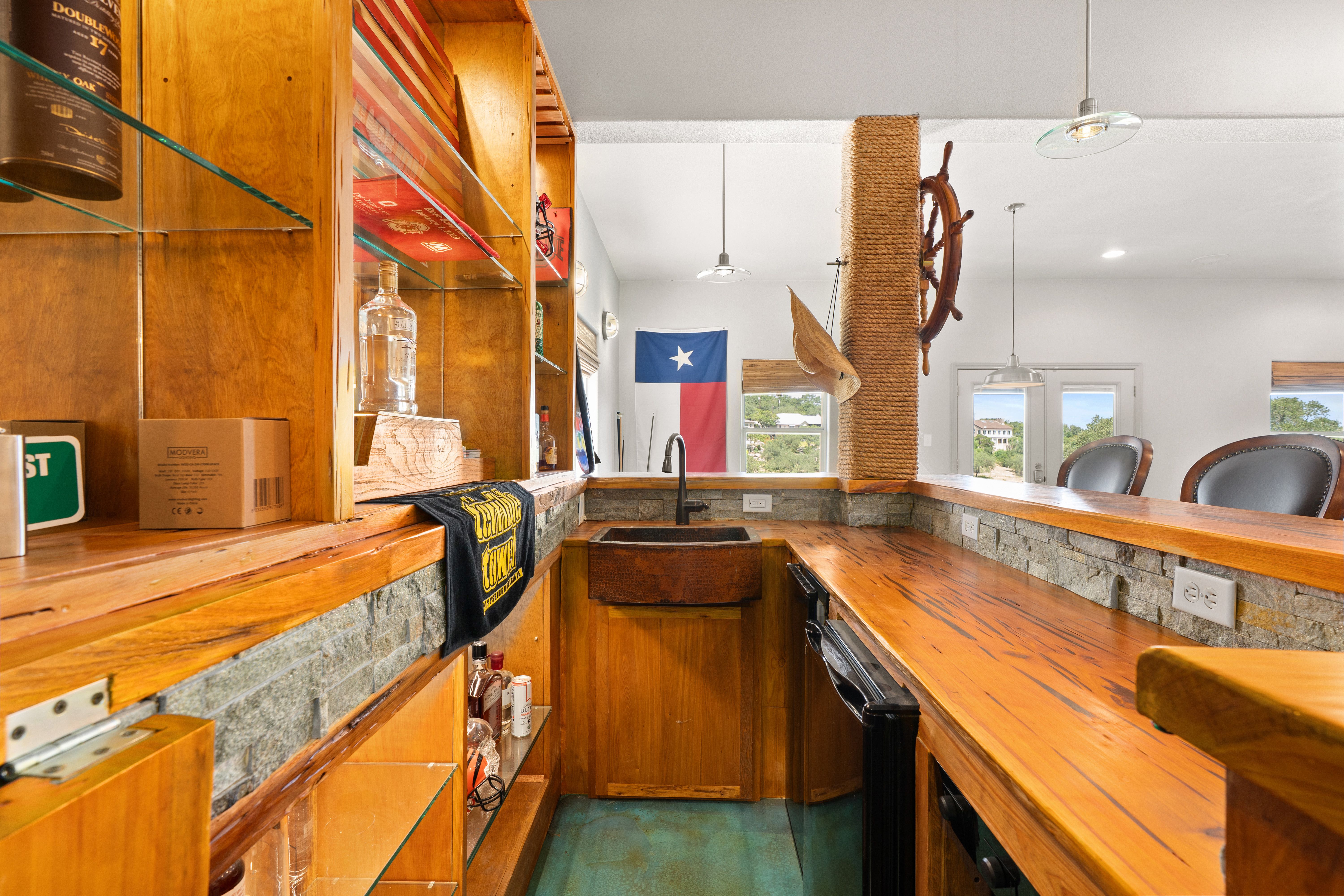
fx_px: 597
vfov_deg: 73.7
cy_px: 448
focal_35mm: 16
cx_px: 672
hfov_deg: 96.7
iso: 320
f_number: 7.1
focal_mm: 16
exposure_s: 1/1.25
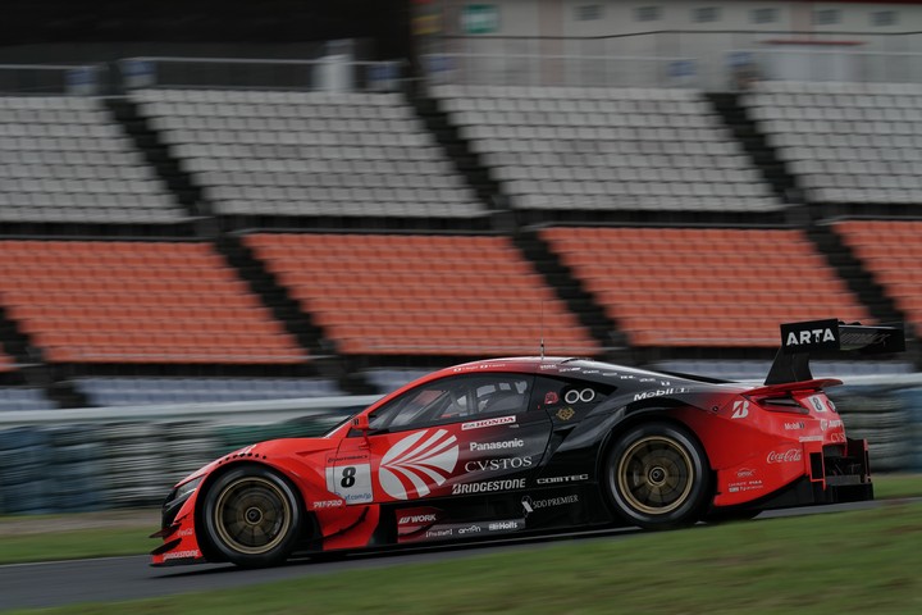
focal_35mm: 280
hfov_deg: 7.4
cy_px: 308
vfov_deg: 4.9
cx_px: 461
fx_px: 7171
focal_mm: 280
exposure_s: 1/125
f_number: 16
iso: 200
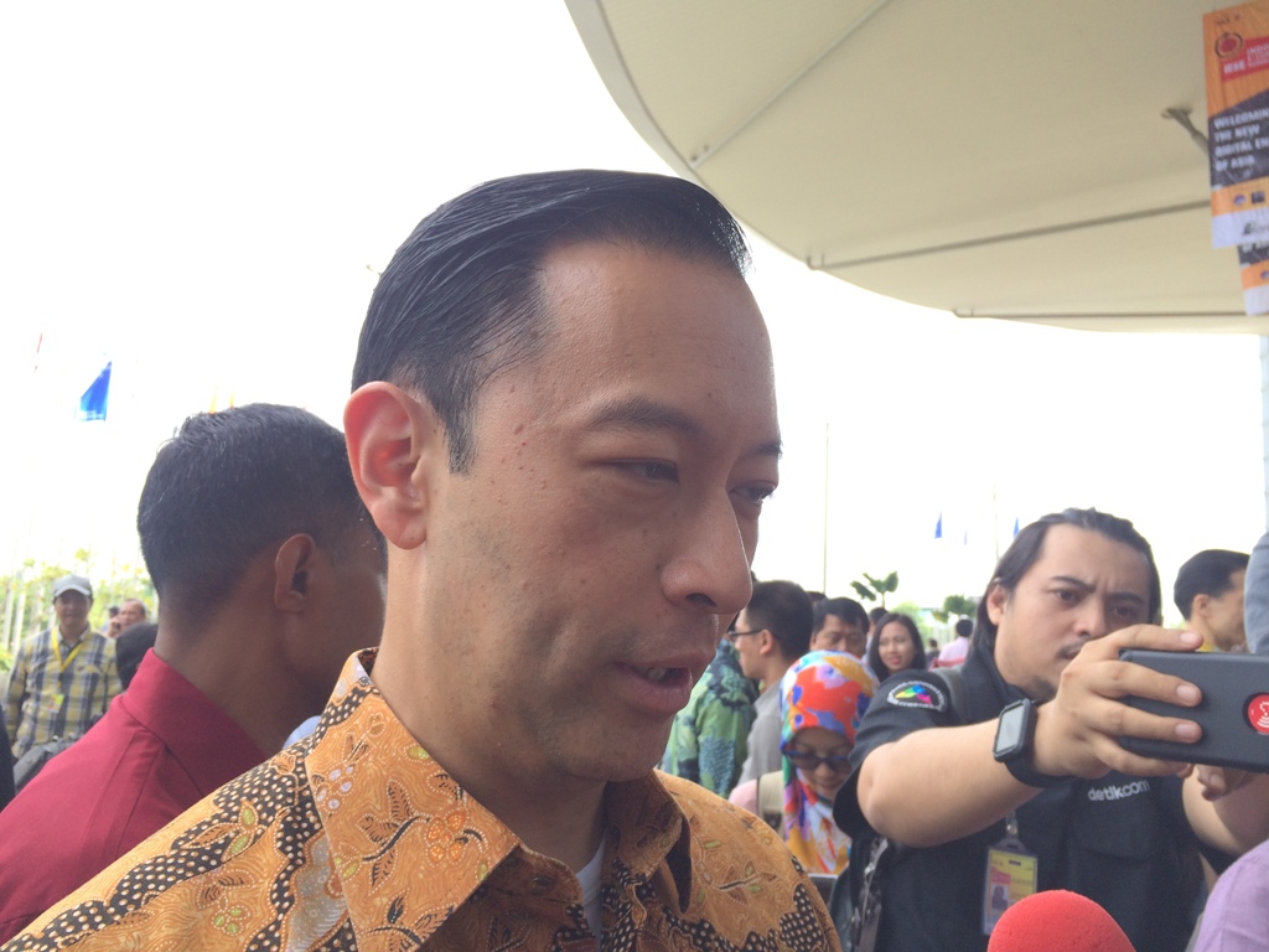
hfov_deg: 61.7
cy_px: 476
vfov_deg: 48.2
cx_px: 634
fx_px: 1063
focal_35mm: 29
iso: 32
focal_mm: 4.15
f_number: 2.2
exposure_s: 1/334
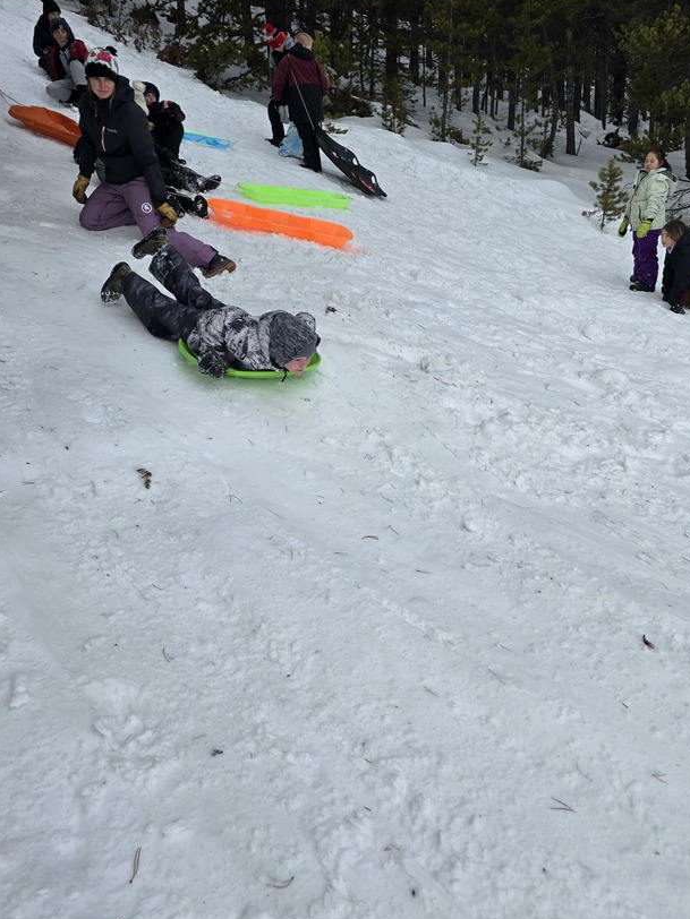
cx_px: 360
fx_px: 771
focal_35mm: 29
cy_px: 444
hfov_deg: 48.2
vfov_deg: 61.6
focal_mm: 6.3
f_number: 1.7
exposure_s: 1/707
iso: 12
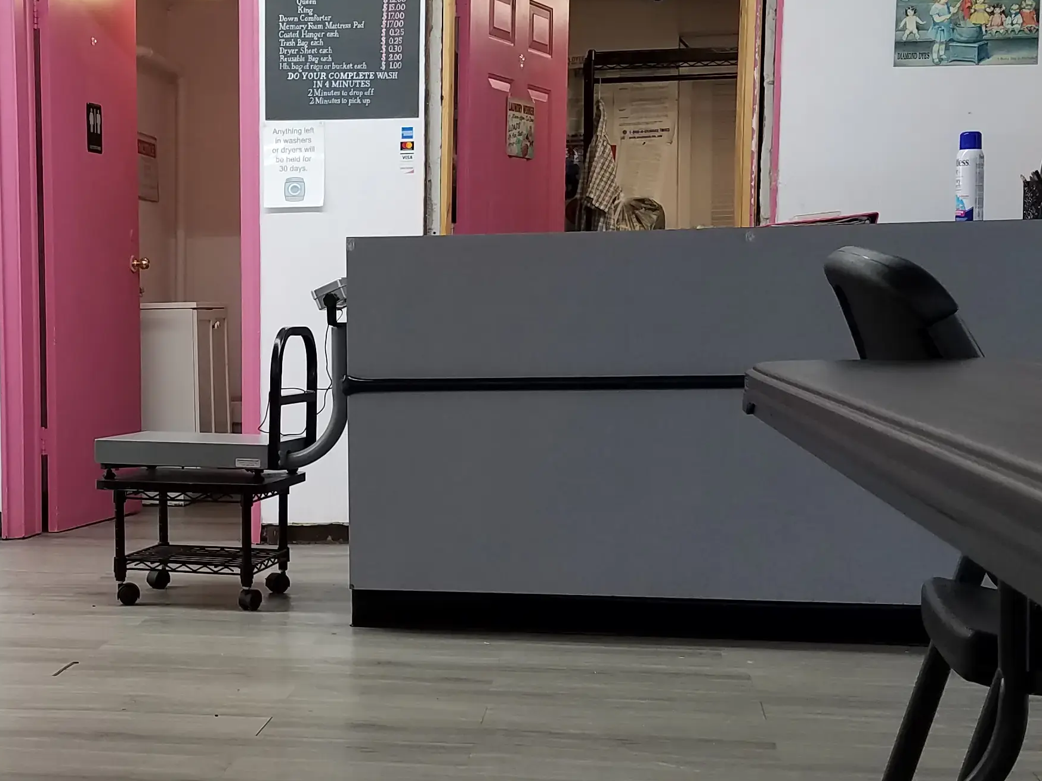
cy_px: 367
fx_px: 1806
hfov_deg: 31.9
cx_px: 329
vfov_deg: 24.4
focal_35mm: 60
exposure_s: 1/60
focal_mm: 4.2
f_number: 1.7
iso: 80
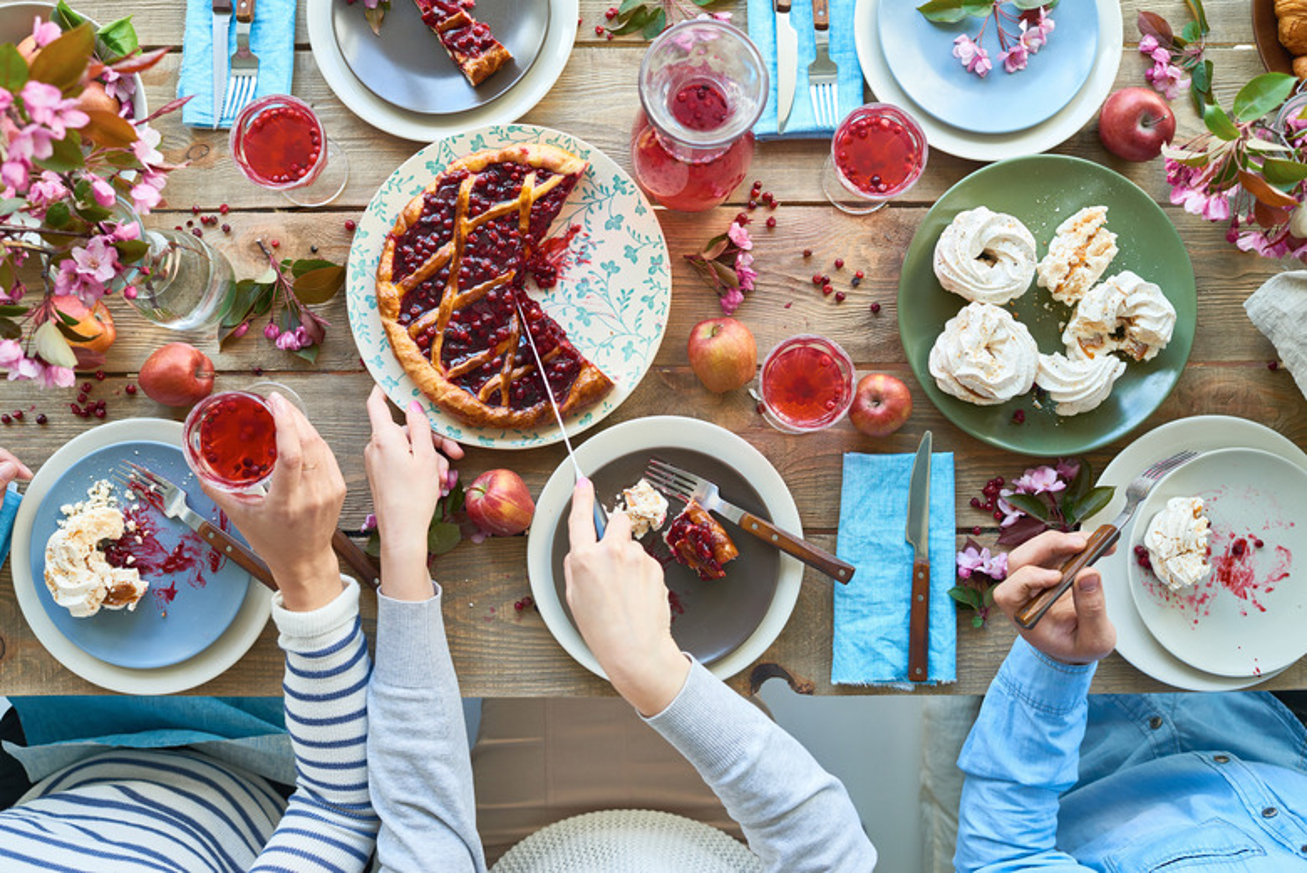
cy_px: 436
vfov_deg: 37.9
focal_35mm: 35
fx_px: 1271
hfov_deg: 54.4
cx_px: 654
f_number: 4.5
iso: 400
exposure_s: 1/125
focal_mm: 35
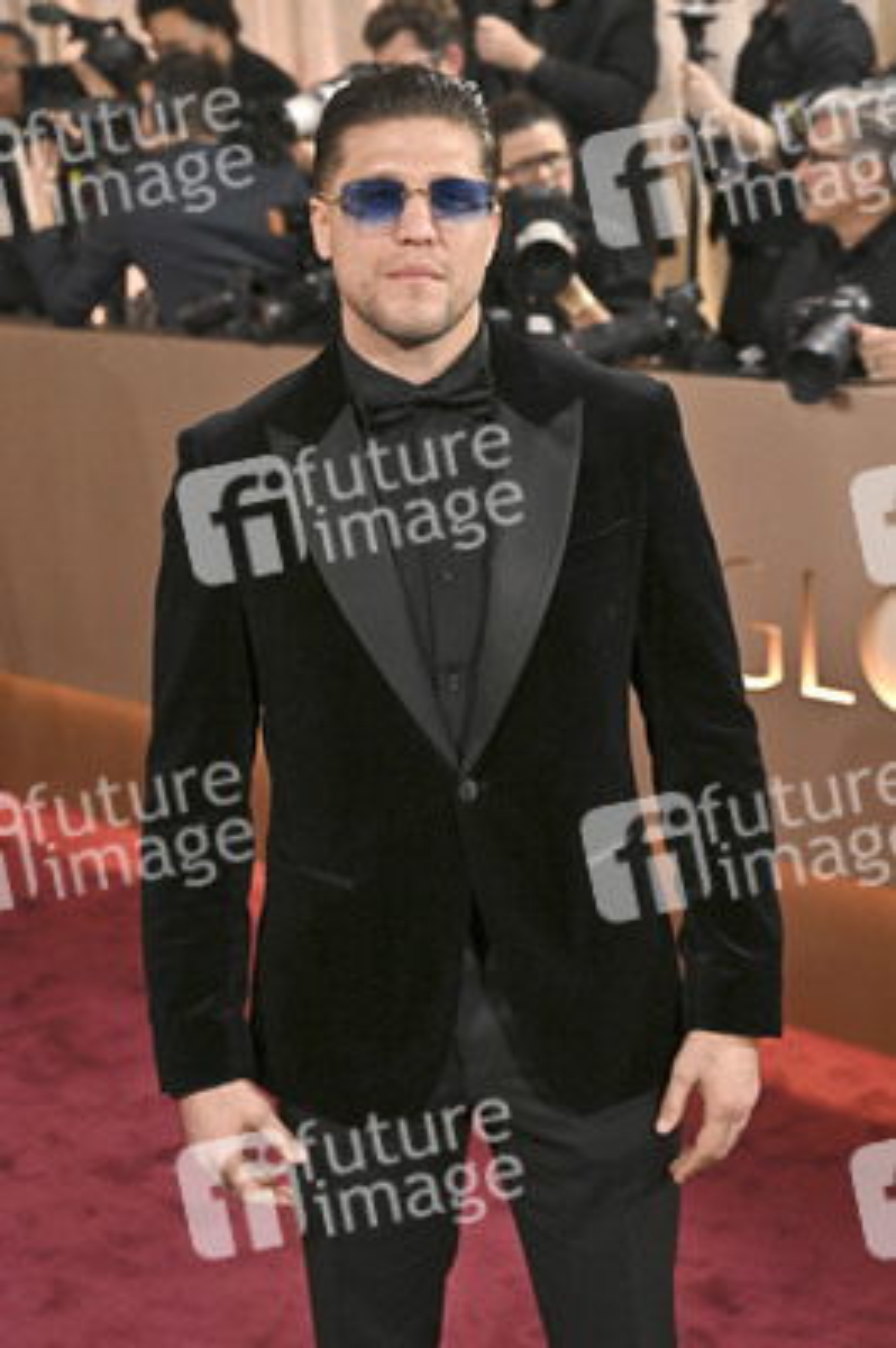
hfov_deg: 18.6
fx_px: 2730
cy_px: 674
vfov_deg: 27.7
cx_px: 448
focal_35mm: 73
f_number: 5.6
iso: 2500
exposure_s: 1/320
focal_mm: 73
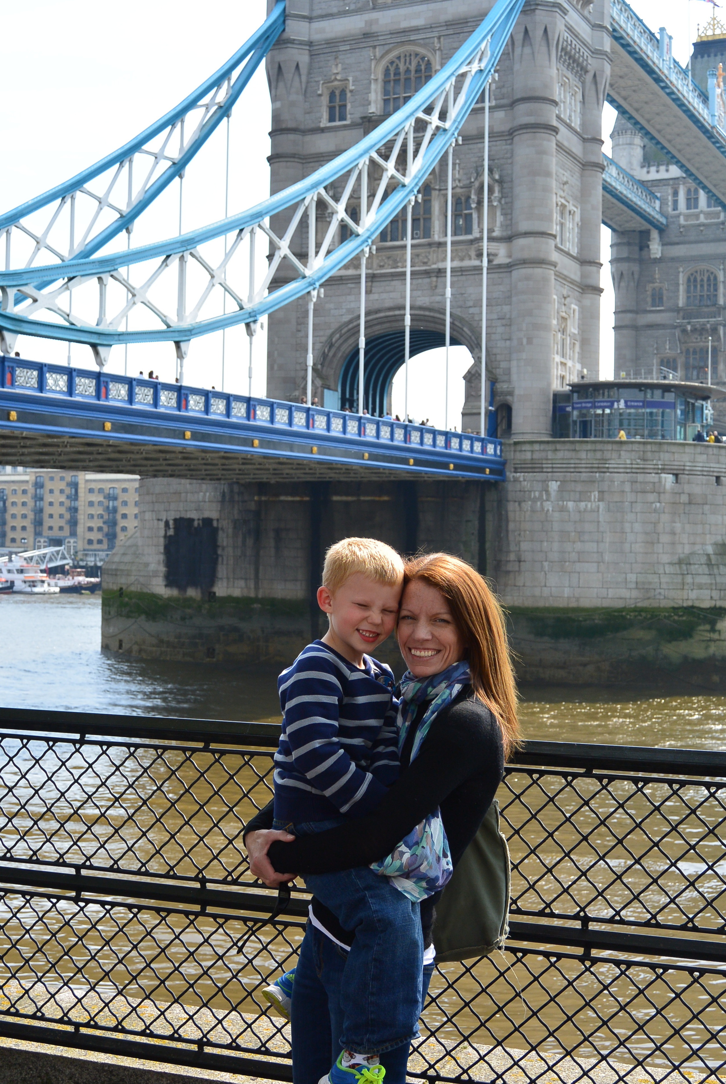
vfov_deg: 40.3
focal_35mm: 49
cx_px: 363
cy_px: 542
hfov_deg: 27.6
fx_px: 1478
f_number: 4.5
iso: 100
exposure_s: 1/500
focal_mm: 18.2
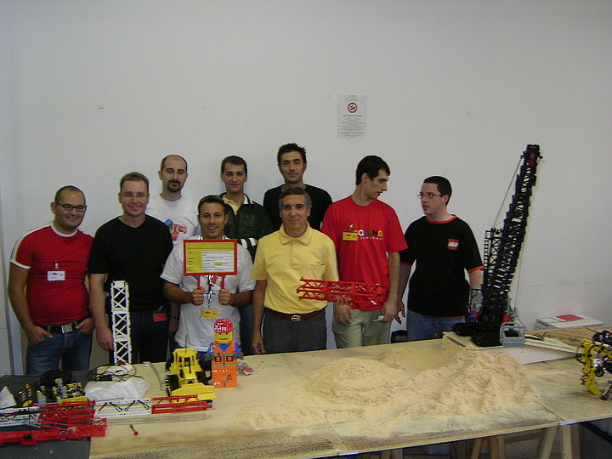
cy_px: 230
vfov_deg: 39.7
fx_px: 636
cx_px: 306
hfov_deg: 51.4
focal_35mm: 36
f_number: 2.8
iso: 100
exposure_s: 1/30
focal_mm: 5.6
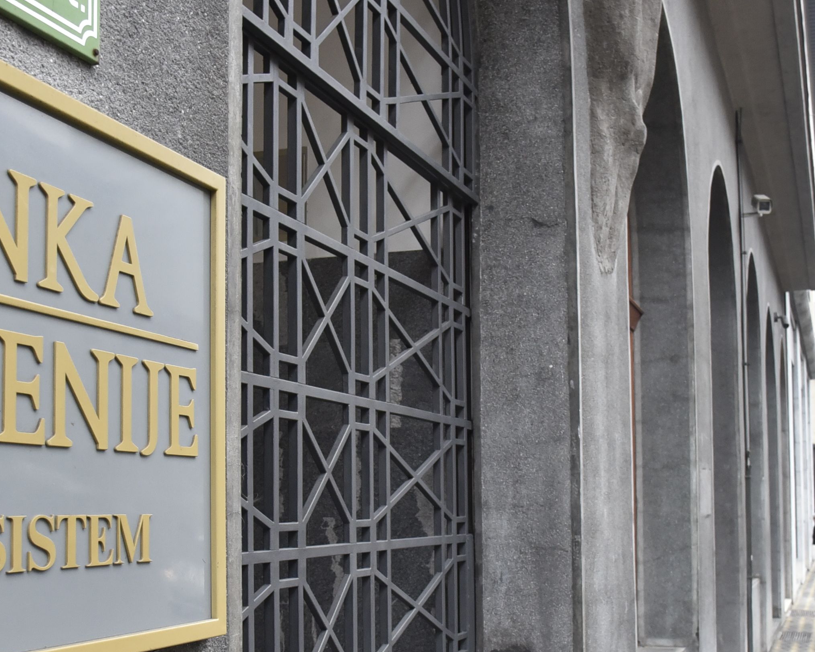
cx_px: 424
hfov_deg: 37.3
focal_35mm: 50
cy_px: 442
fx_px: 1206
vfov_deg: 30.0
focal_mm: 24
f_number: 6.3
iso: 1600
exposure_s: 1/125
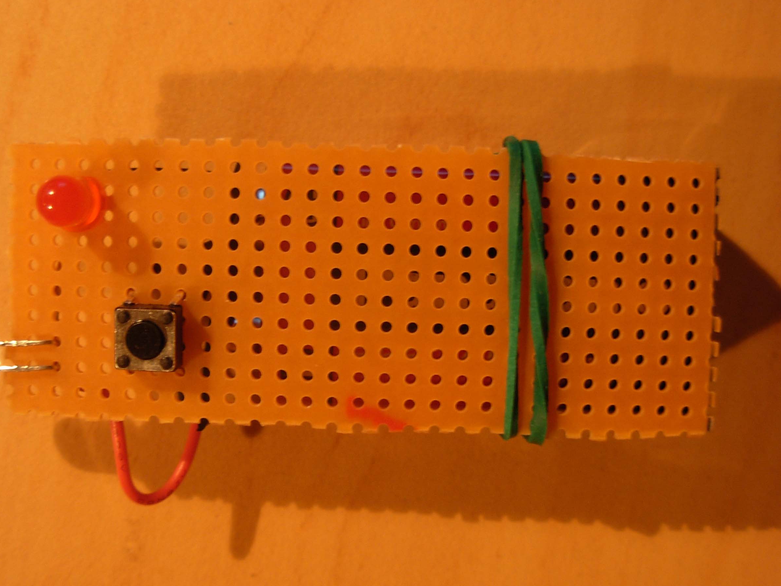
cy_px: 302
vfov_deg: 29.7
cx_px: 338
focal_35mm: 49
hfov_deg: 38.8
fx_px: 1106
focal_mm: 6.3
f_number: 2.9
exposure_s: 1/4
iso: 81
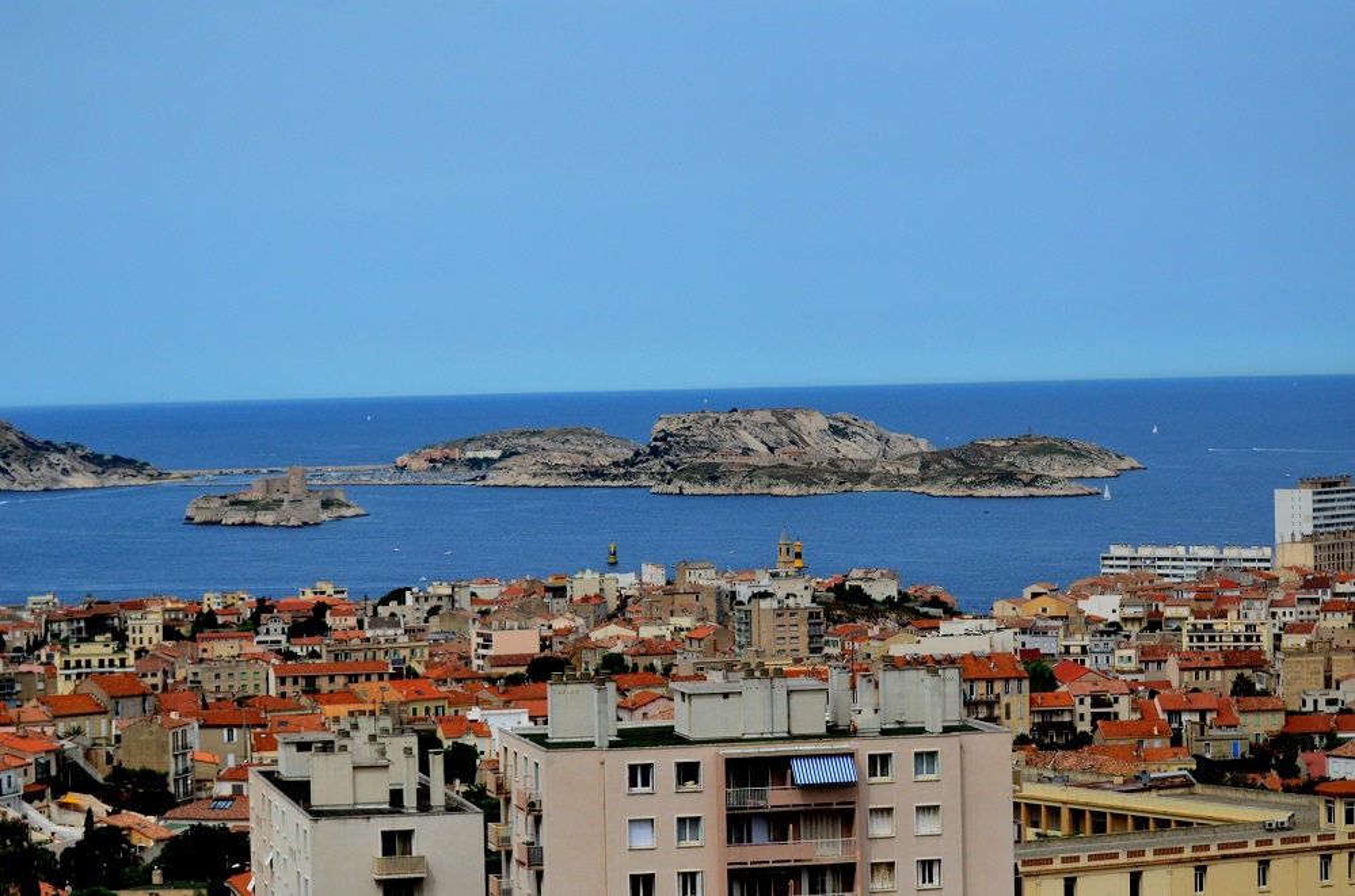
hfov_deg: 19.5
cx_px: 678
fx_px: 3943
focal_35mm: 105
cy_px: 448
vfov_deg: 13.0
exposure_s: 1/8000
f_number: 4.5
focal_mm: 70
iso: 900
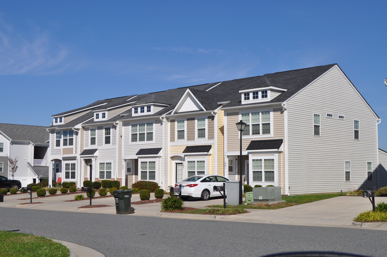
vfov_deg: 28.0
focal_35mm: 48
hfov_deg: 41.2
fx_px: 515
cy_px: 128
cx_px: 194
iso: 200
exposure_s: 1/500
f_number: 11
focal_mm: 32
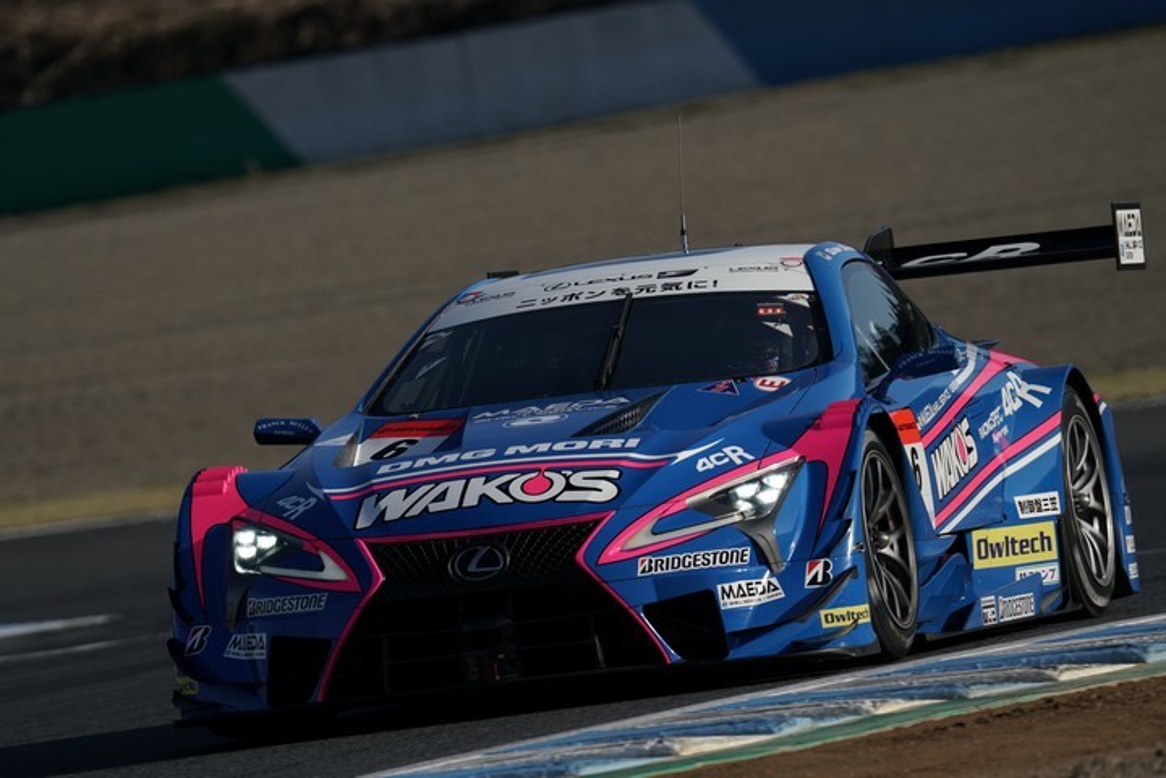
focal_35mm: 600
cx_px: 583
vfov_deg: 2.3
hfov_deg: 3.4
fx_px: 19432
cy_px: 389
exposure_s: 1/800
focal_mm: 600
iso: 200
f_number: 9
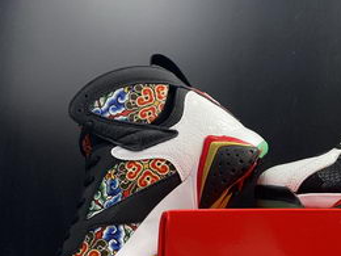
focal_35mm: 50
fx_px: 493
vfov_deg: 28.4
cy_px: 212
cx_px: 319
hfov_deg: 35.5
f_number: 1.8
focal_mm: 4.25
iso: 80
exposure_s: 1/100
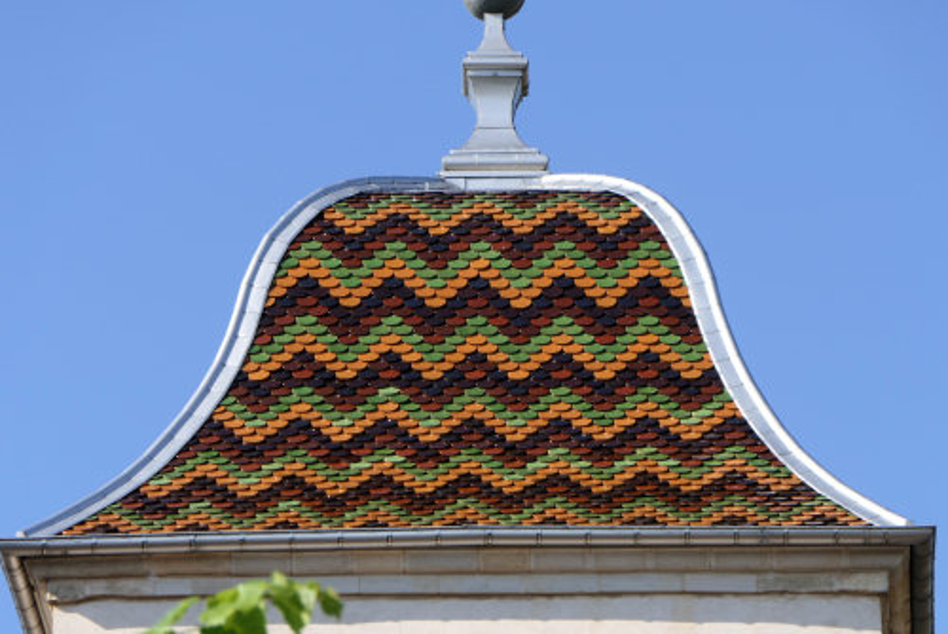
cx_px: 474
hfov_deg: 9.3
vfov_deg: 6.2
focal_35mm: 221
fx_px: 5823
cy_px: 317
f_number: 4.4
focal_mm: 81.2
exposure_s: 1/640
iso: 125
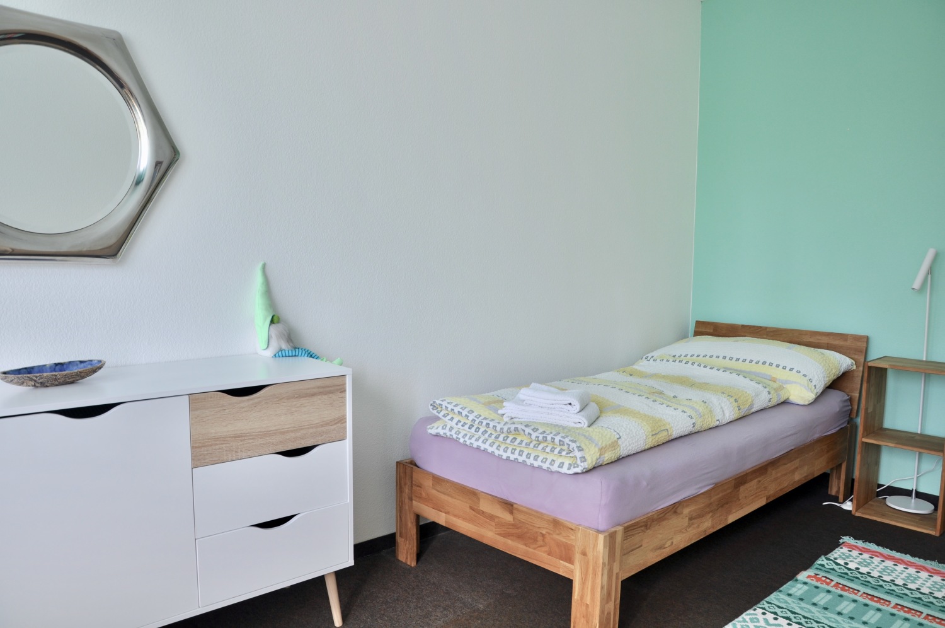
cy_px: 314
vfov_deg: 47.8
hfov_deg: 67.4
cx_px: 472
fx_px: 708
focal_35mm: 27
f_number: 5.6
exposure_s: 1/5
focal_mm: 18
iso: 100
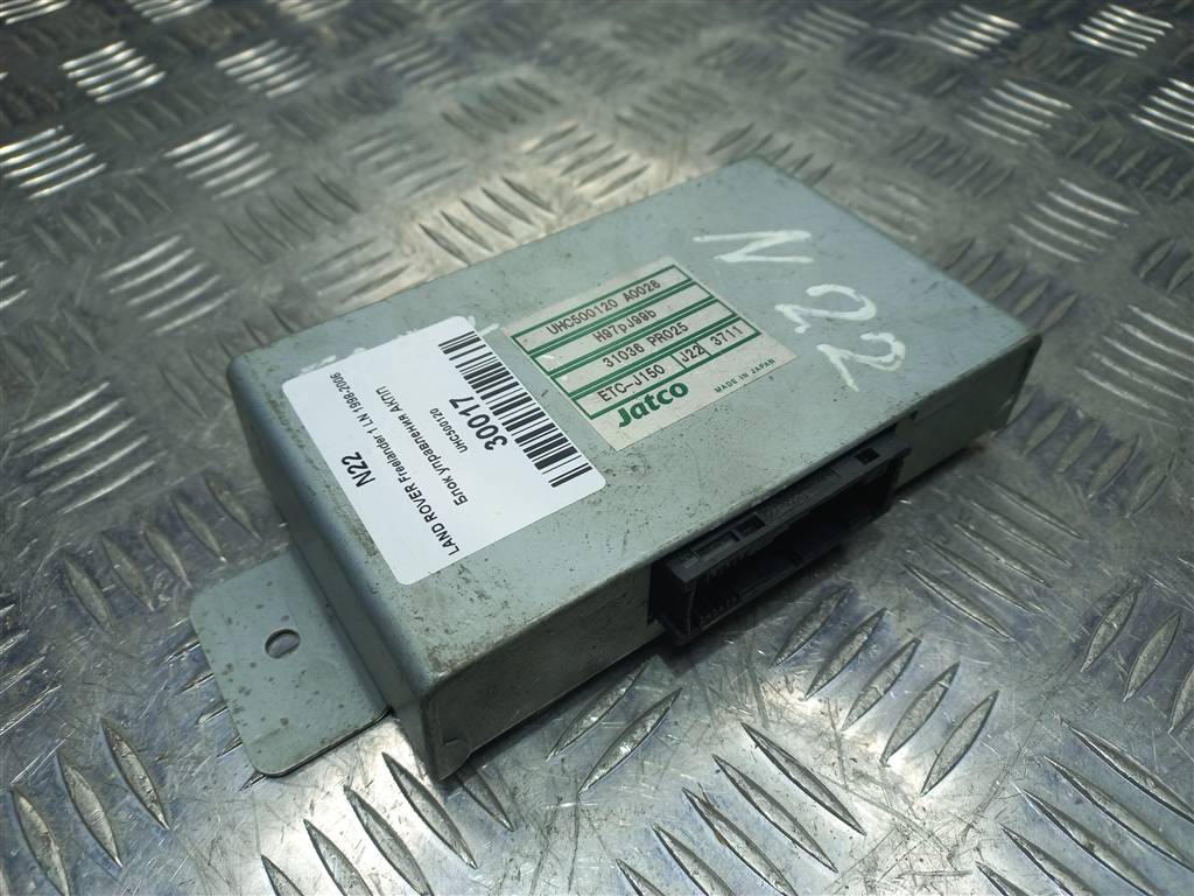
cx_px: 597
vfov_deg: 54.9
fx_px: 862
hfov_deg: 69.4
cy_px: 448
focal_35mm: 25
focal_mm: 4.6
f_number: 1.8
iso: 32
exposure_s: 1/100
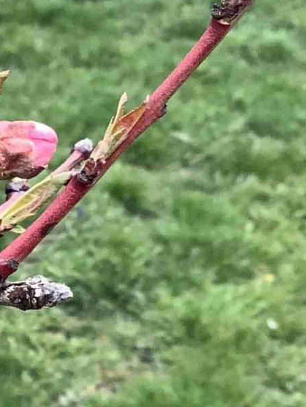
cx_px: 8
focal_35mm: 132
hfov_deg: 11.1
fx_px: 1555
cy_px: 309
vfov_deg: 14.9
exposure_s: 1/152
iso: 25
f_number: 2.4
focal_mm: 3.3
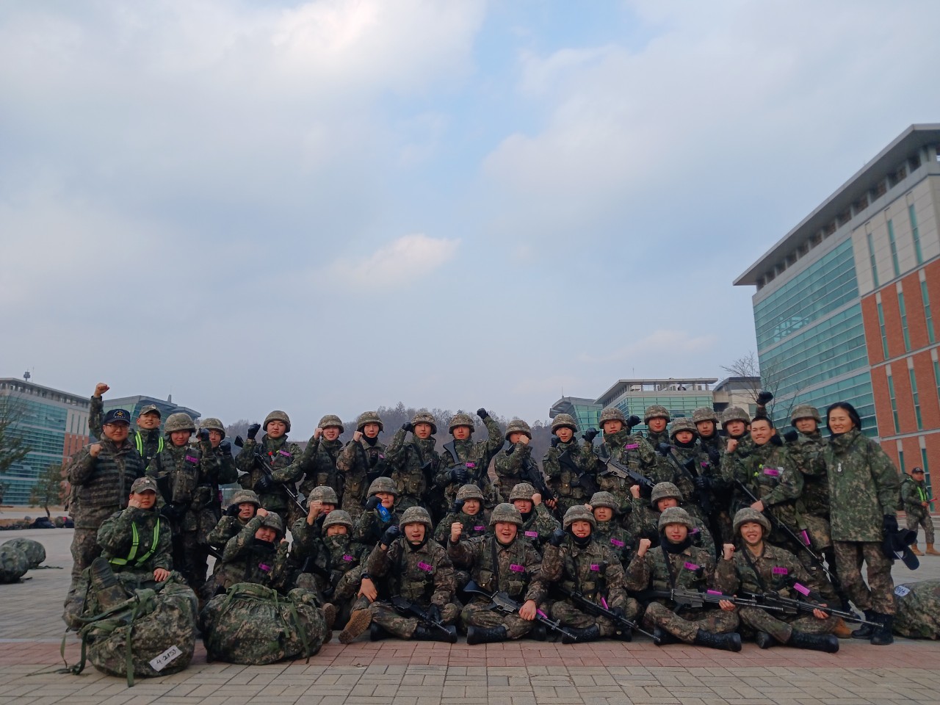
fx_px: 733
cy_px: 352
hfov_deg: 65.3
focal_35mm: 27
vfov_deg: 51.4
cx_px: 470
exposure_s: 1/263
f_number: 1.8
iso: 20
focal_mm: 4
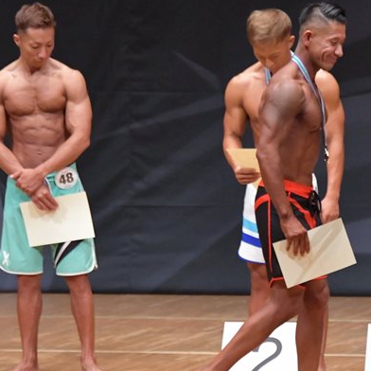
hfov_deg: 3.9
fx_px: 5493
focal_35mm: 453
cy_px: 238
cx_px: 255
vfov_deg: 3.9
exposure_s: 1/400
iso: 8000
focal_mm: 180
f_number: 5.6
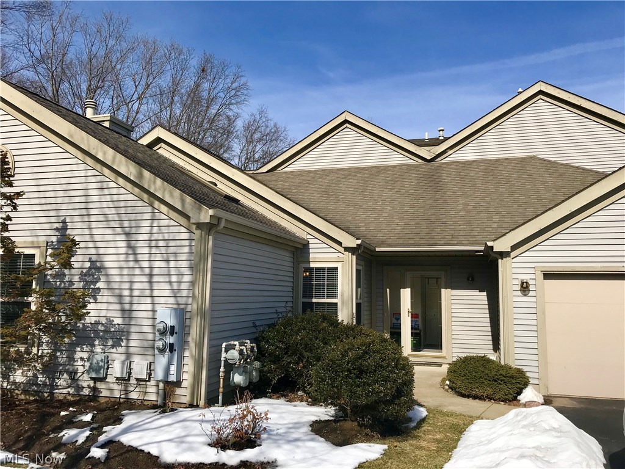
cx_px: 312
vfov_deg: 49.7
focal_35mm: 28
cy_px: 234
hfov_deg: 63.4
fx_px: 506
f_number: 1.8
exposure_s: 1/3690
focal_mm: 3.99
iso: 20
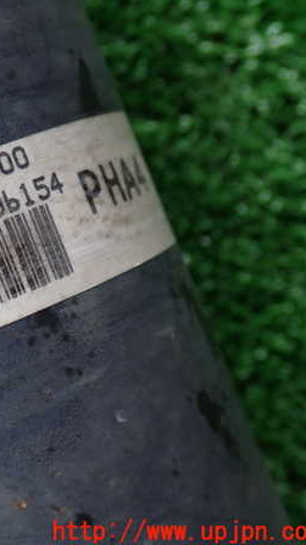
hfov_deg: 19.1
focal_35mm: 60
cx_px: -38
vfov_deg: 34.9
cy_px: 273
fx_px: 867
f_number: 2.8
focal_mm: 7.31
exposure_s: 1/80
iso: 125
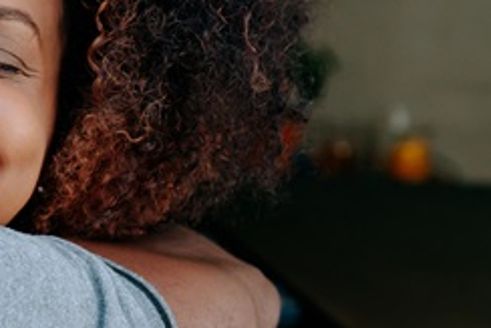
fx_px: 1528
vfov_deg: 12.0
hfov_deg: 15.8
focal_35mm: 112
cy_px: 372
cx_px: -374
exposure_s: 1/125
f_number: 2.5
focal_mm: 24
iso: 320
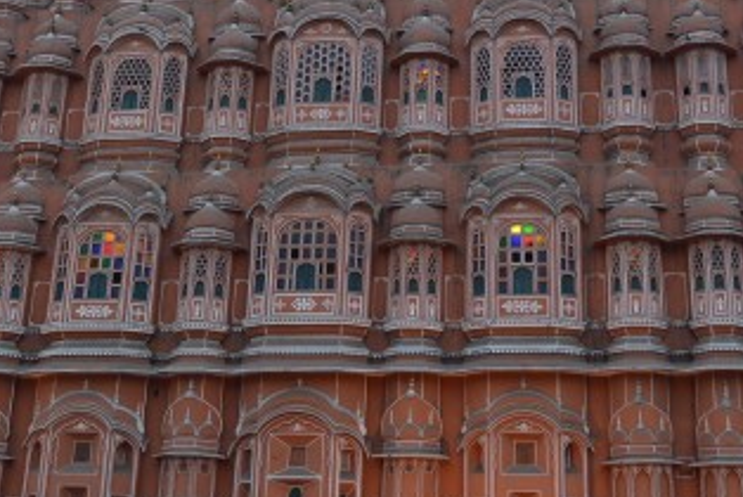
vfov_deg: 21.3
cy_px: 76
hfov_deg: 31.8
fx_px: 1301
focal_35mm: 63
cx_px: 433
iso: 640
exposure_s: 1/60
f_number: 5
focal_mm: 22
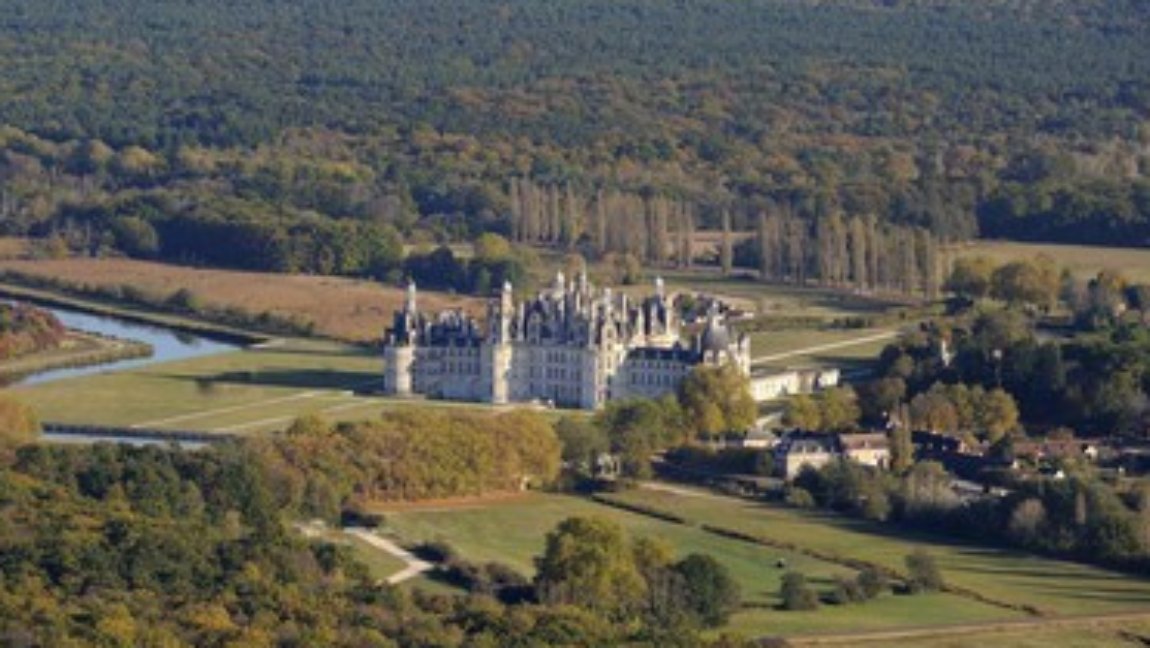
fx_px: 7230
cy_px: 264
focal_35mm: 237
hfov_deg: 9.1
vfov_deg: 5.1
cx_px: 518
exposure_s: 1/1000
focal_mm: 200
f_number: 6.3
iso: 400
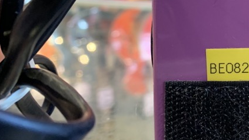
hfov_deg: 28.3
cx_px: 280
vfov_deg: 17.5
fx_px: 442
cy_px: -8
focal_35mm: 67
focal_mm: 4.25
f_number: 1.8
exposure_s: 1/40
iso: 320
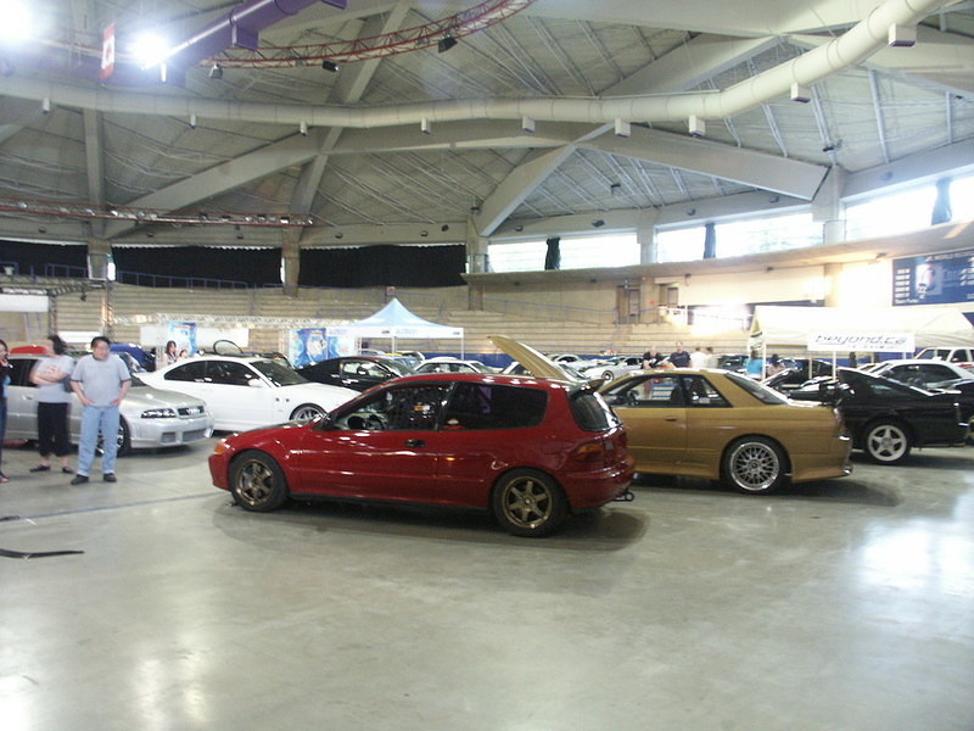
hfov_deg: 61.7
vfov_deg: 48.2
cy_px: 366
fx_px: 816
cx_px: 487
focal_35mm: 29
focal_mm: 7.59
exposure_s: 1/6
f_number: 2.8
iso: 200
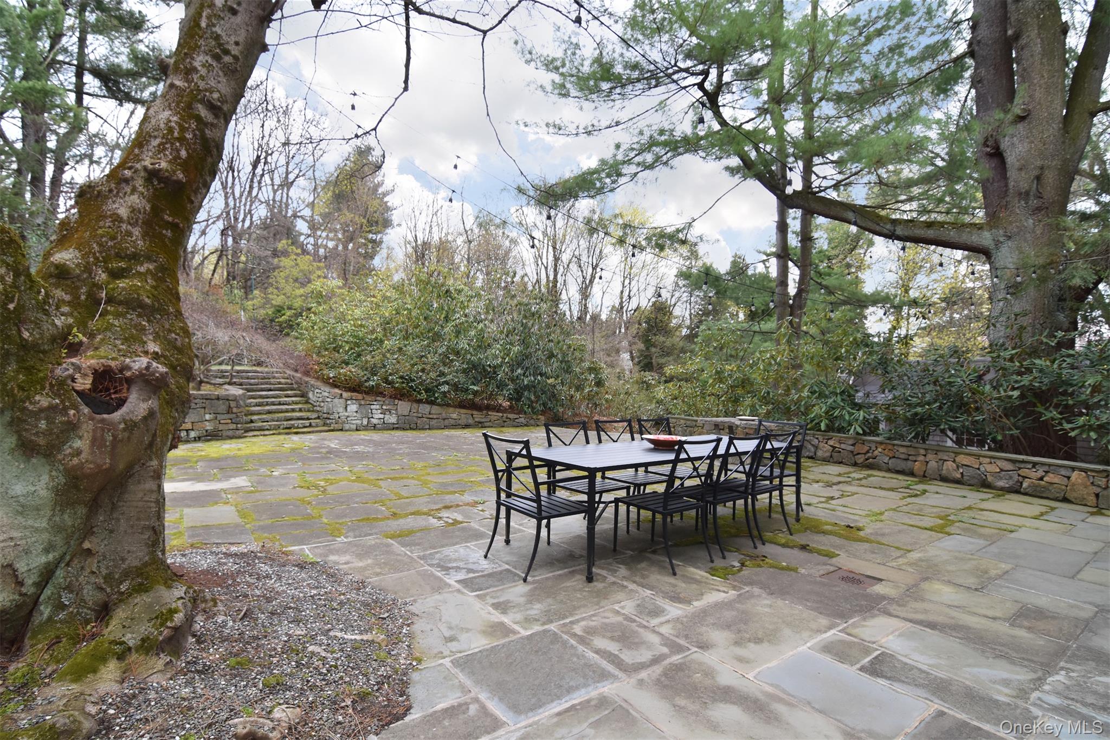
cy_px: 370
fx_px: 509
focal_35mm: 16
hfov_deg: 95.0
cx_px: 555
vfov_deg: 72.0
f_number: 8
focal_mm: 11
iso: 640
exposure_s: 1/200
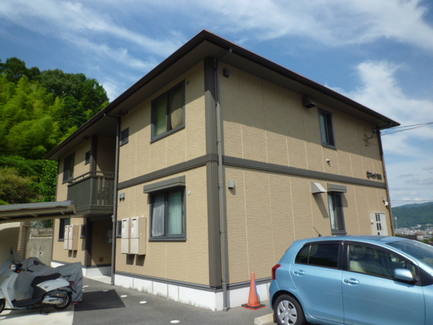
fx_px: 313
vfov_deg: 54.9
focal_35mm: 25
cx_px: 216
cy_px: 162
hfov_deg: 69.4
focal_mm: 4.4
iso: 100
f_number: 4
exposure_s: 1/800
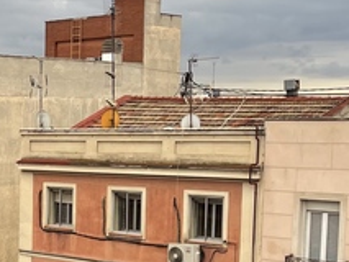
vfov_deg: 15.6
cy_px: 237
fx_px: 948
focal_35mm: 94
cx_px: -108
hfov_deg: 19.2
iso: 32
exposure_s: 1/438
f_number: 1.6
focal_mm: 5.1
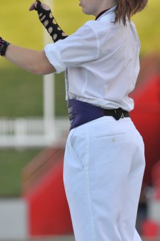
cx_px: 85
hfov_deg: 4.0
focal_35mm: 343
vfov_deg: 6.0
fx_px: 2291
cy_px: 104
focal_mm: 140
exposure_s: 1/800
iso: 200
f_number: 2.8
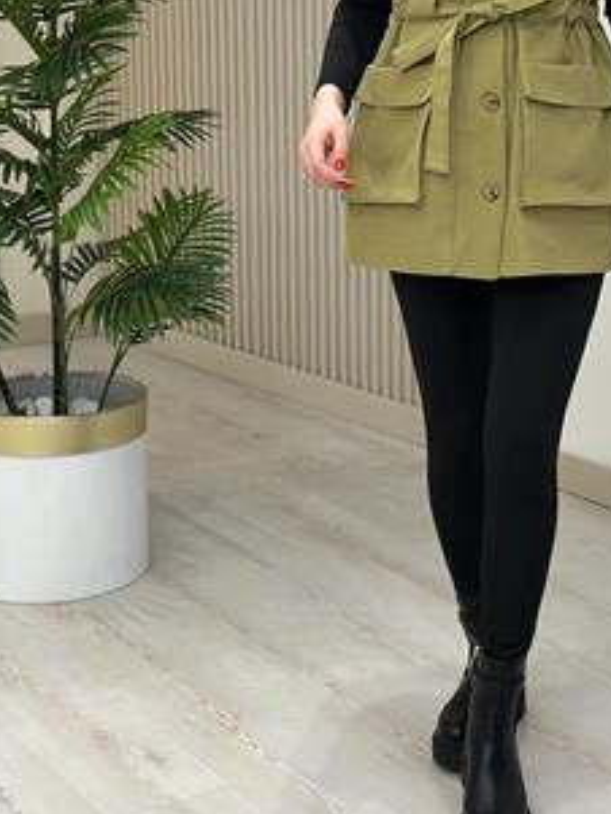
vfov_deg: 22.7
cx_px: 519
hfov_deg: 17.2
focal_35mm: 85
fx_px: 1999
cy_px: 155
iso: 64
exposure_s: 1/161
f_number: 1.78
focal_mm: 6.86
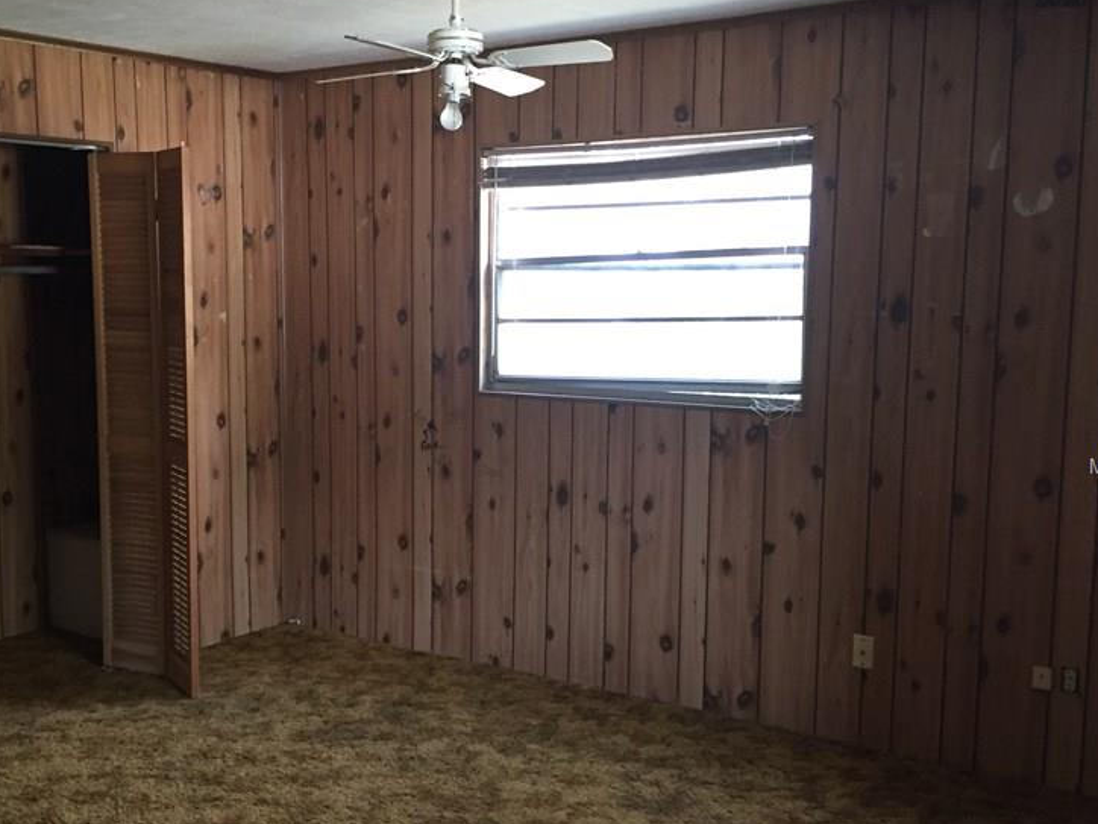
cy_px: 467
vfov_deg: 35.1
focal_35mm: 41
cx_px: 405
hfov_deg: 45.3
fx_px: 1300
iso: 200
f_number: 2.2
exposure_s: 1/30
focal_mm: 4.15
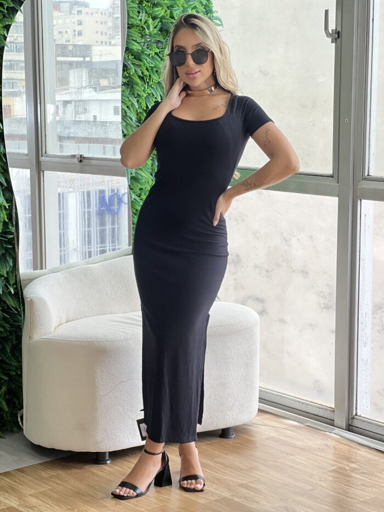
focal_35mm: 77
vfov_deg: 25.3
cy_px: 256
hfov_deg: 19.1
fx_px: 1139
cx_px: 192
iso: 100
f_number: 2.8
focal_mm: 9
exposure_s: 1/120
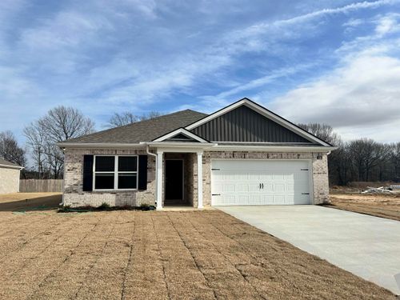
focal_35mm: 26
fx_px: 300
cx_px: 200
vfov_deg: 53.1
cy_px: 150
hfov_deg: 67.3
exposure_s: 1/6993
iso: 50
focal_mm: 5.7
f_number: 1.5
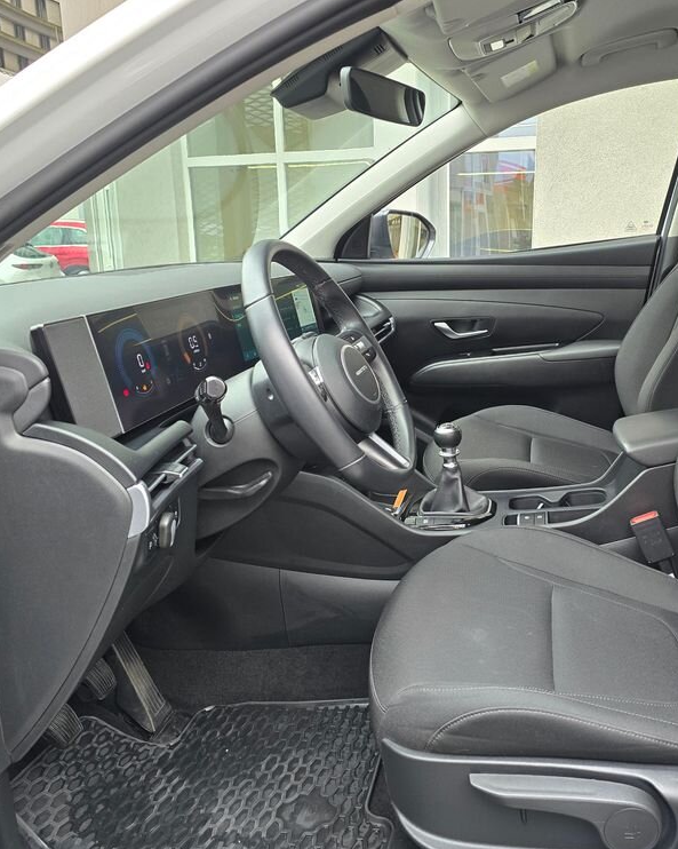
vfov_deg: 57.2
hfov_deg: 46.3
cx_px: 453
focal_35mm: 31
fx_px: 778
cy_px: 420
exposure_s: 1/180
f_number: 1.7
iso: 200
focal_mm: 6.3
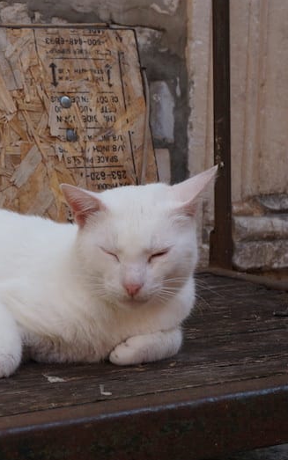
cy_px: 229
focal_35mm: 68
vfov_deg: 30.3
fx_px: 851
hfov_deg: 18.7
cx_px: 6
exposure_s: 1/125
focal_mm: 29
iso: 100
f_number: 8
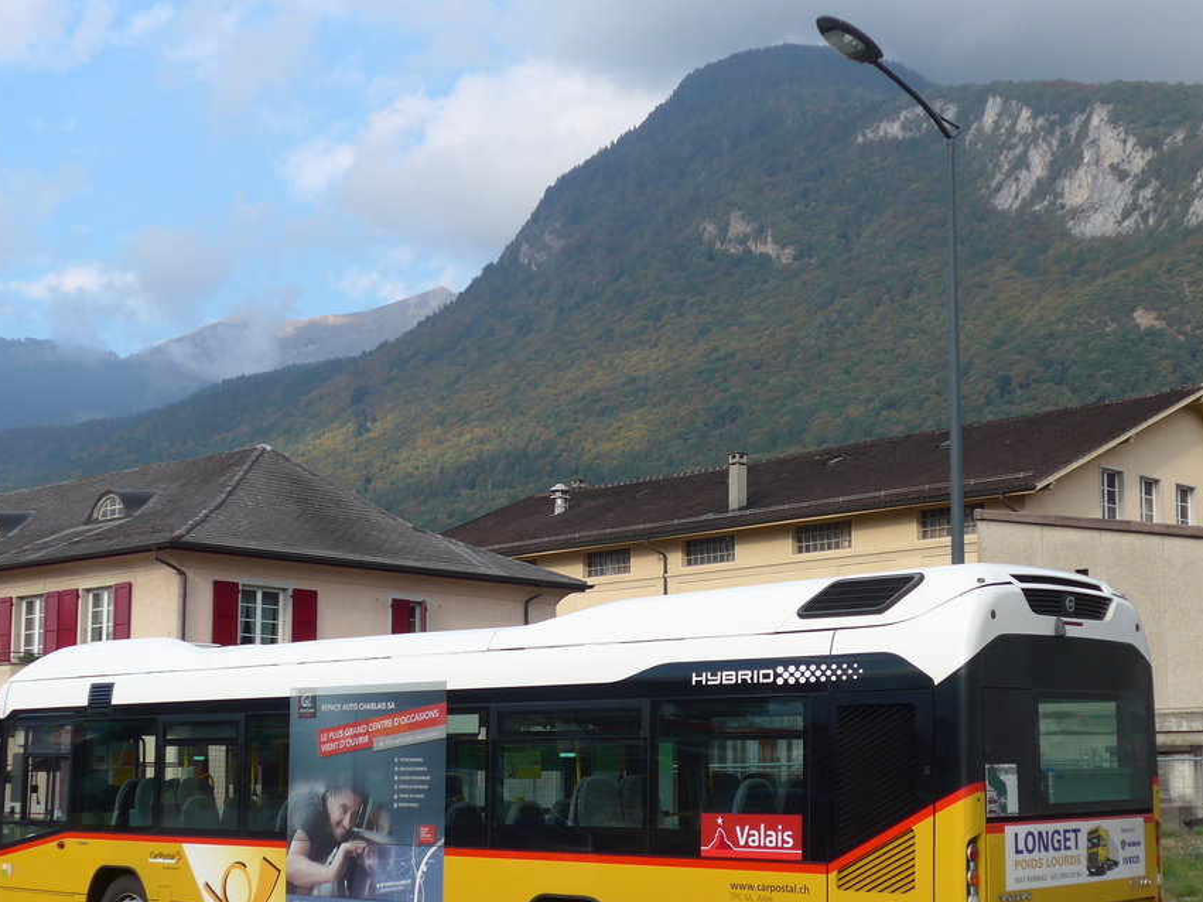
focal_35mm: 55
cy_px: 567
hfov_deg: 34.9
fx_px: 1911
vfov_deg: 26.5
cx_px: 636
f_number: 2.8
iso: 80
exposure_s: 1/640
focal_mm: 8
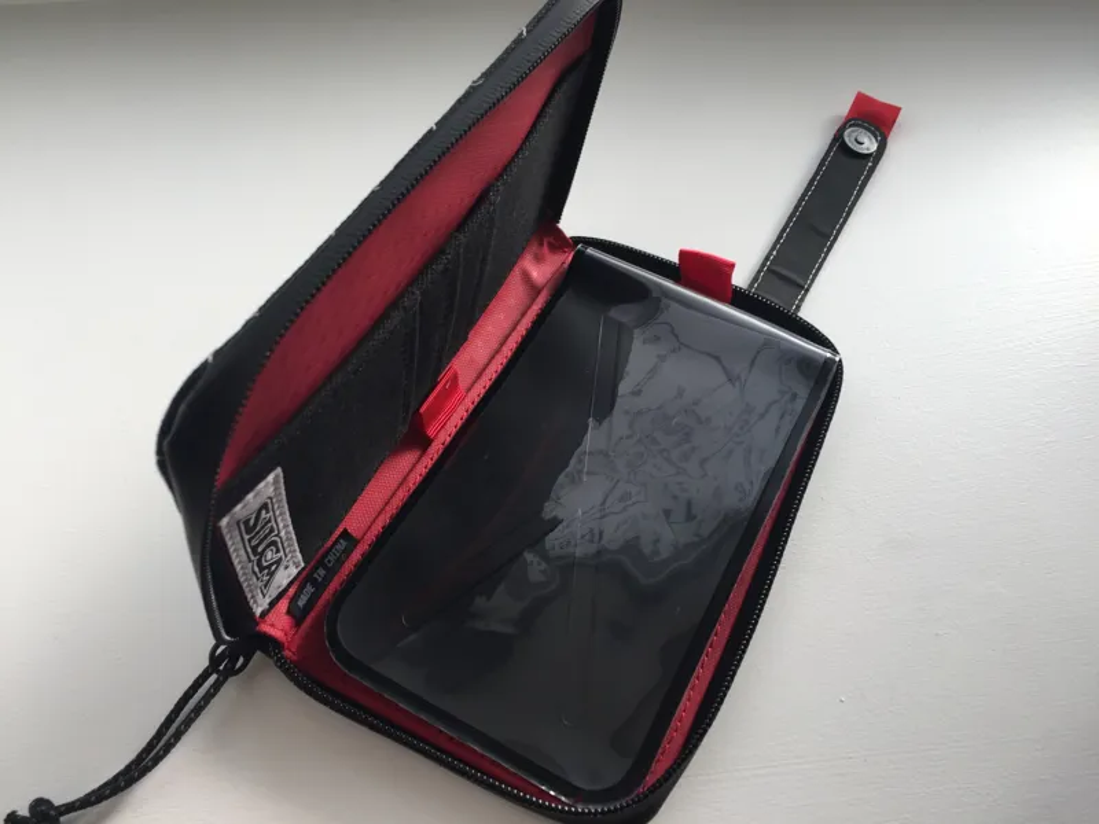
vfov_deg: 48.2
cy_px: 412
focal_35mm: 29
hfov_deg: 61.7
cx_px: 550
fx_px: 921
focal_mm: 4.15
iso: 32
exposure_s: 1/138
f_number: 2.2
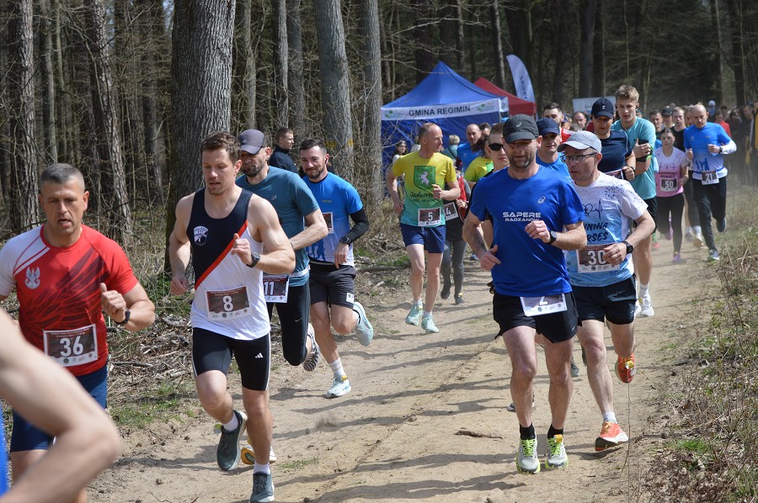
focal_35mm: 105
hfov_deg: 19.5
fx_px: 2208
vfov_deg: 13.0
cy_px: 252
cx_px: 379
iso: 400
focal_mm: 70
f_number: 5.6
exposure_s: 1/1600
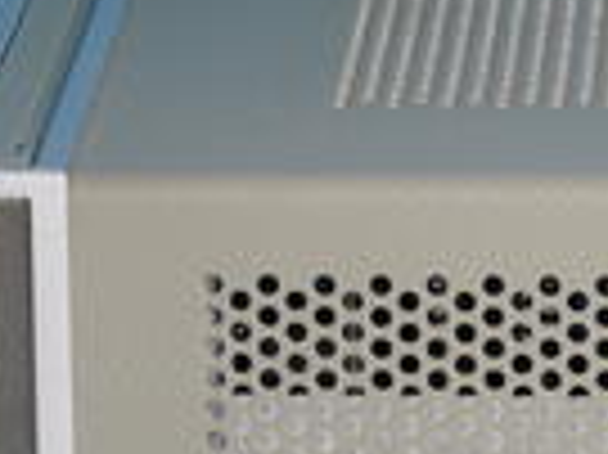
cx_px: 680
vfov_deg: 3.6
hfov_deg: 4.8
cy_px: 458
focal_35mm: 410
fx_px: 7195
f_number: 14
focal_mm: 69
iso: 400
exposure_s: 1/1.3
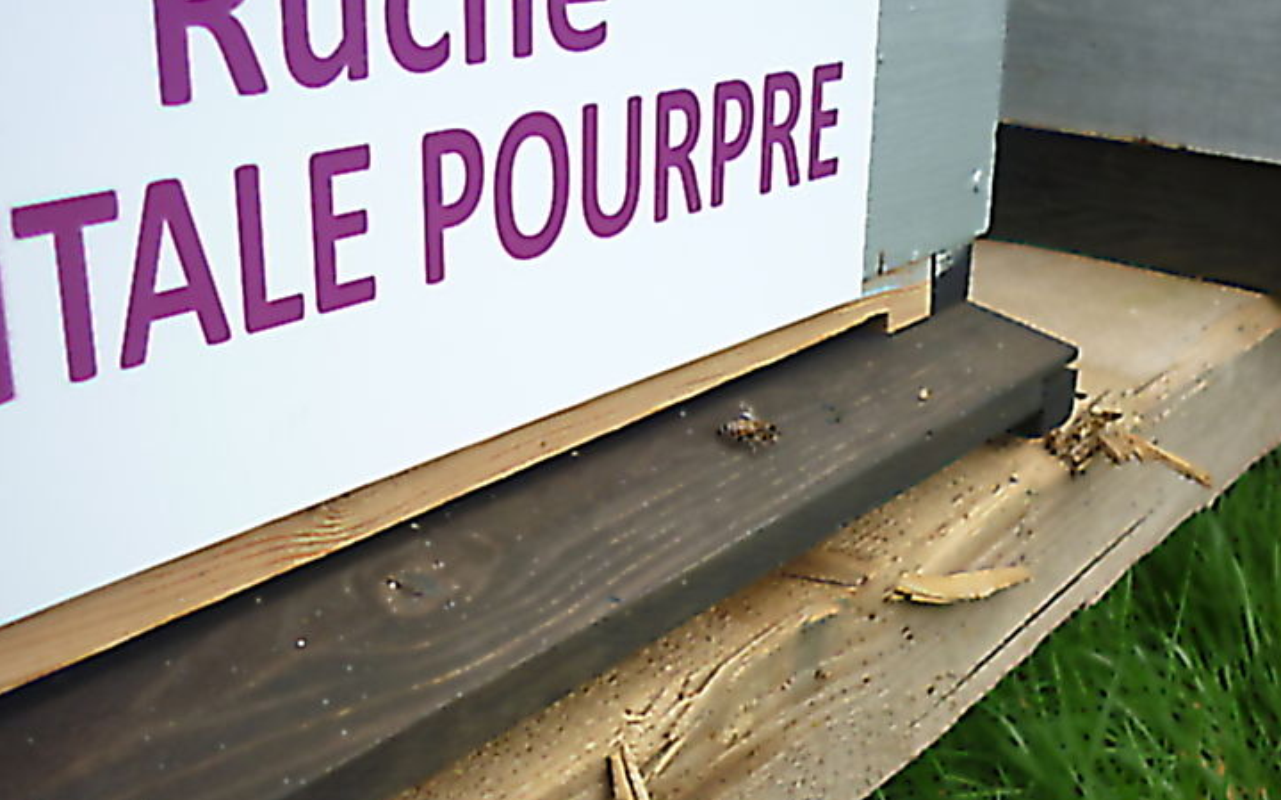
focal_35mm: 46
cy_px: 449
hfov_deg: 43.5
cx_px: 654
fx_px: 1606
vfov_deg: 28.0
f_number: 3
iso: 80
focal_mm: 6.4
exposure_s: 1/250
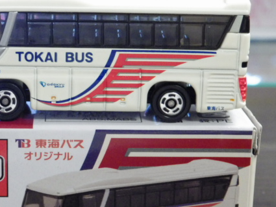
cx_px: 72
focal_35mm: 131
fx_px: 1045
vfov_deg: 11.3
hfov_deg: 15.0
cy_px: 124
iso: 800
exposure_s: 1/30
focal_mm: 15.6
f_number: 4.4
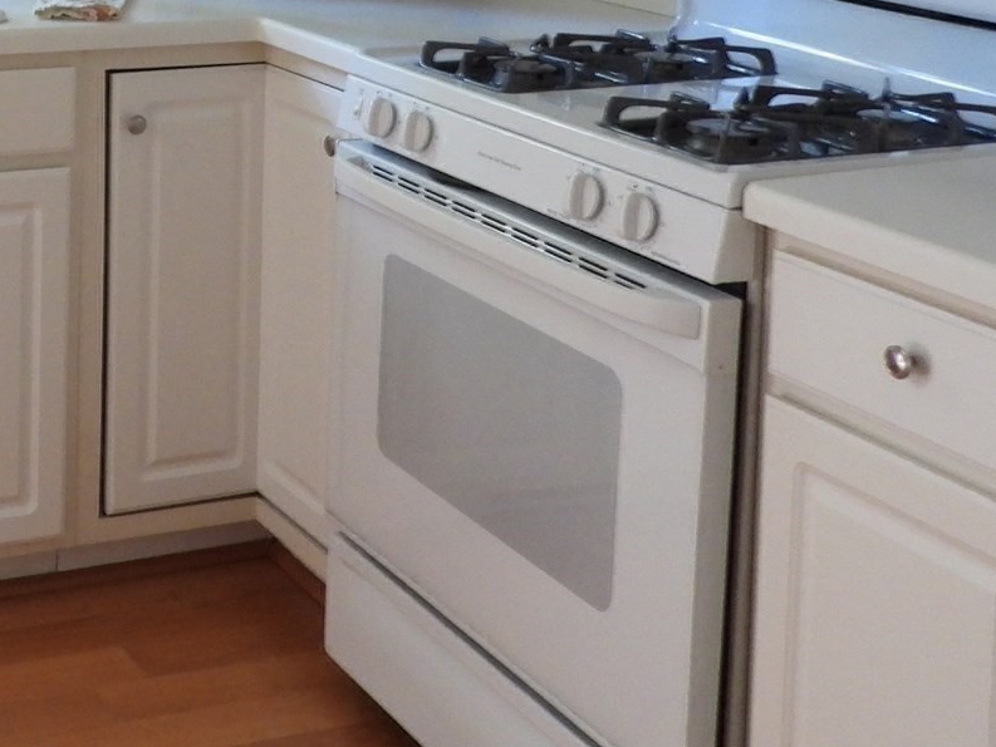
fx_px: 1784
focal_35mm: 62
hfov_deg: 29.0
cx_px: -25
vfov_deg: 21.9
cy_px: -148
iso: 400
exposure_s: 1/8
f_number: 3.5
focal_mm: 4.3
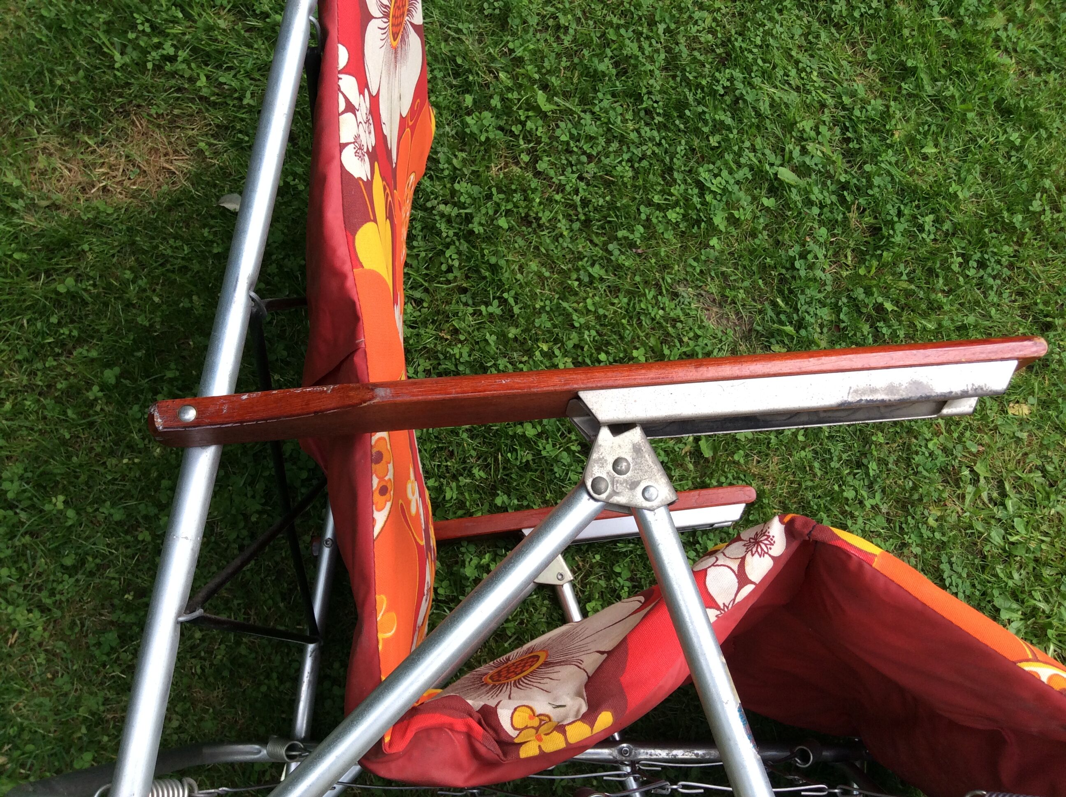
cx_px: 533
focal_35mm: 32
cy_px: 398
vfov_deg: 44.1
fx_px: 984
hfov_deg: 56.9
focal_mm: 3.3
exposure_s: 1/203
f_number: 2.4
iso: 32
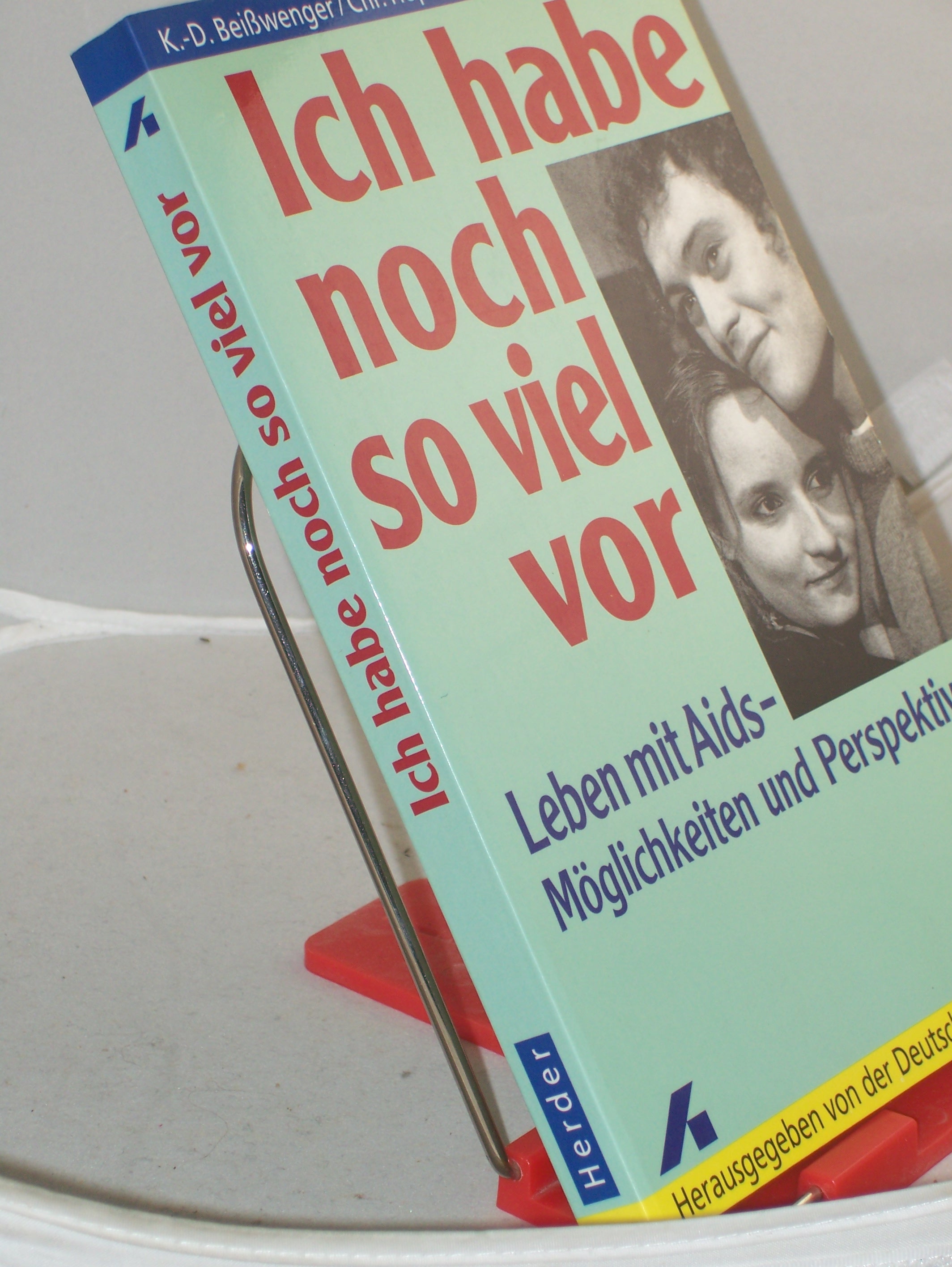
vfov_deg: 19.2
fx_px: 3736
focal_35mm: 102
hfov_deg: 14.5
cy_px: 634
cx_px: 476
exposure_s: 1/100
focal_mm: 16.8
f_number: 4.6
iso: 80
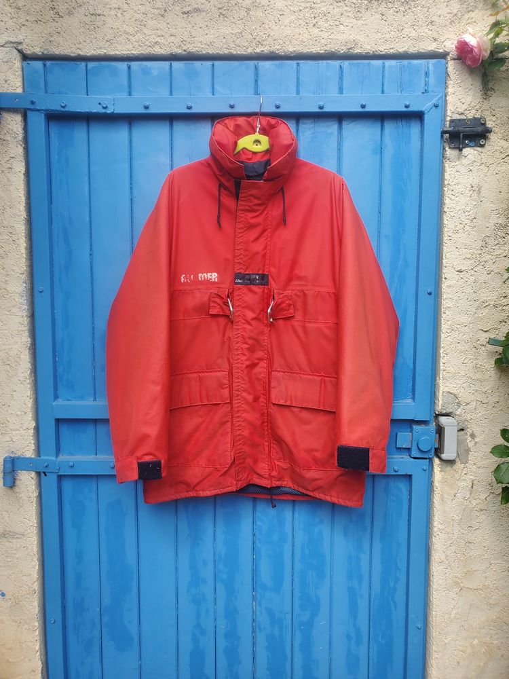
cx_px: 254
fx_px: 510
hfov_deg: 53.1
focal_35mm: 26
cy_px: 340
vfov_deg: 67.3
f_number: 2.4
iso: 50
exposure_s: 1/514
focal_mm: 4.3
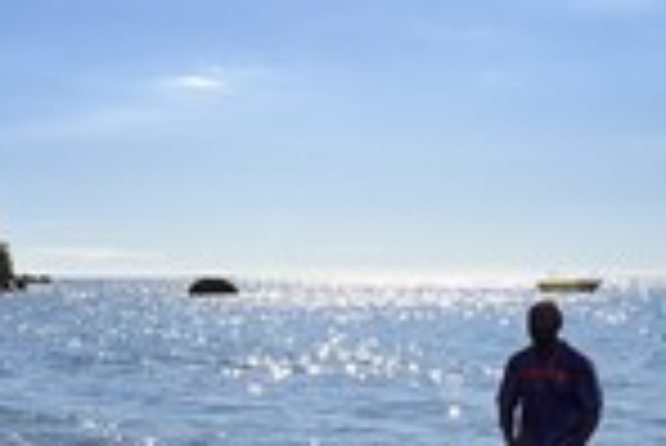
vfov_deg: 19.5
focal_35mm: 68
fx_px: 1259
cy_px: 451
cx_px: 243
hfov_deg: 29.5
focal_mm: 24
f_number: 20
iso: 200
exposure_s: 1/250
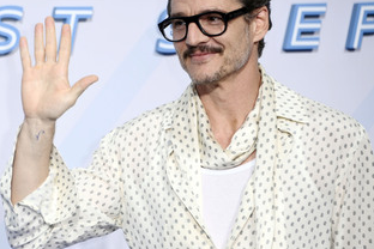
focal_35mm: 289
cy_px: 126
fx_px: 3002
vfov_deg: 4.8
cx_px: 116
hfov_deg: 7.1
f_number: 5.6
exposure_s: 1/200
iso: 400
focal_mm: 200
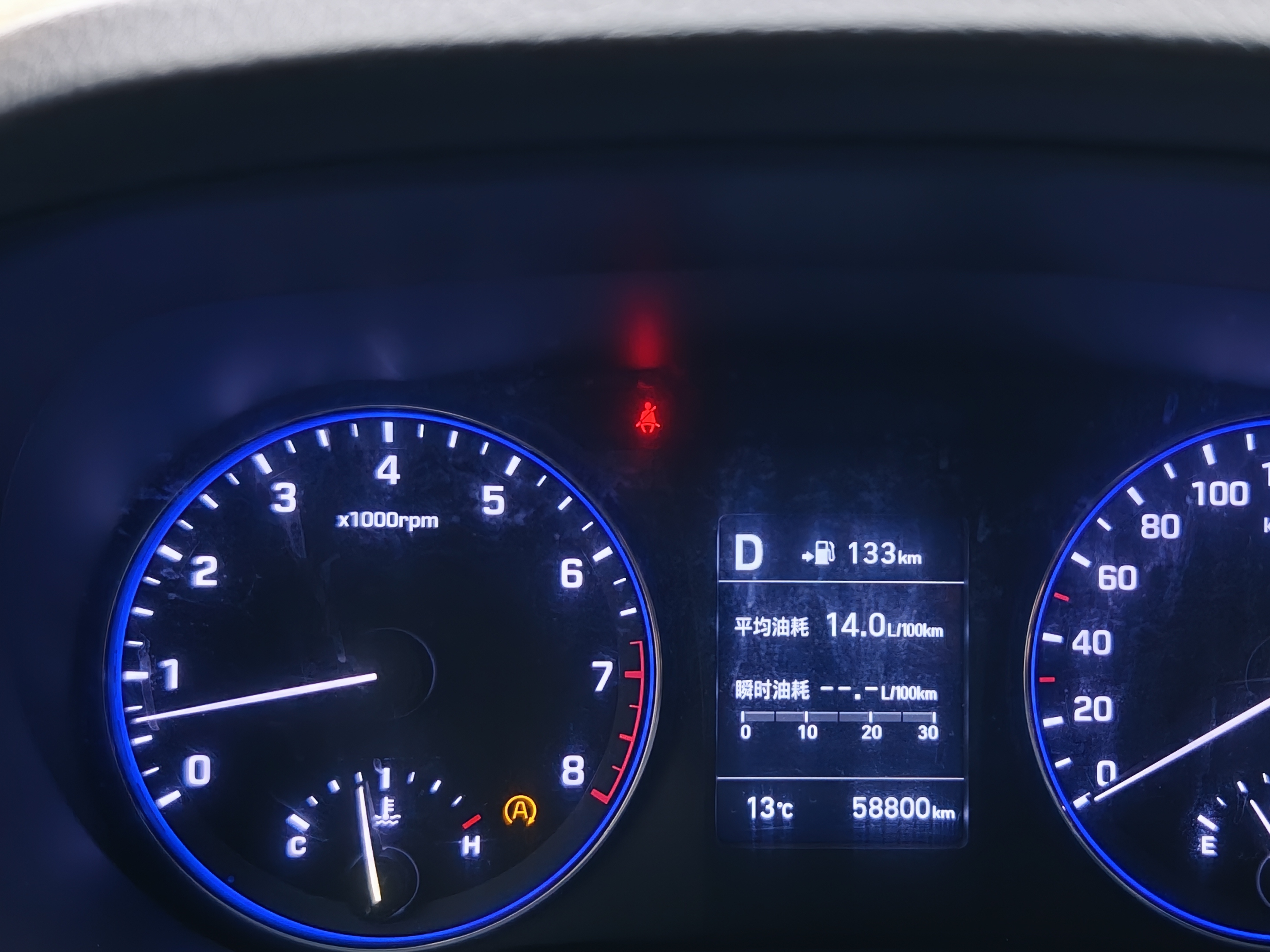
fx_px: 1724
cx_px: 786
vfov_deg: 30.8
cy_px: 534
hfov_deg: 40.2
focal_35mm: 47
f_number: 1.8
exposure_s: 1/71
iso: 1000
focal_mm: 8.67
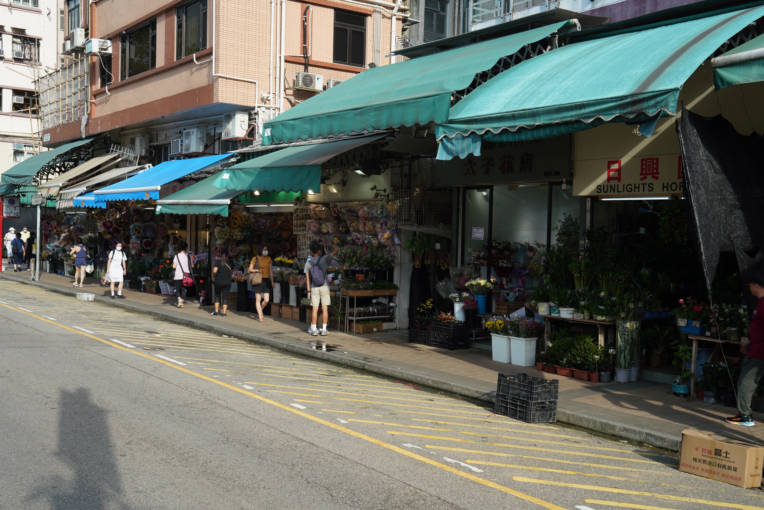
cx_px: 382
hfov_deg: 47.4
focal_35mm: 41
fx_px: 870
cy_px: 255
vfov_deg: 32.6
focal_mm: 41
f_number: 8
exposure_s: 1/50
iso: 100
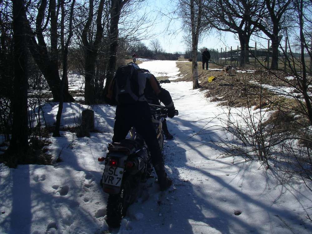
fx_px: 333
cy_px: 117
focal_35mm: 37
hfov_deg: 50.1
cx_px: 156
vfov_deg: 38.7
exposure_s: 1/200
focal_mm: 5.7
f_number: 6.9
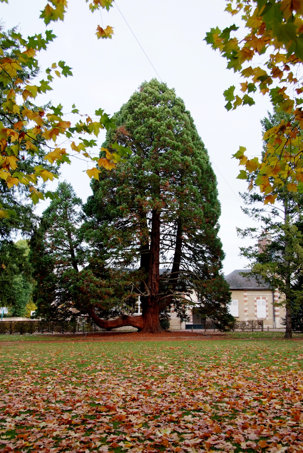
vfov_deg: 49.5
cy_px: 226
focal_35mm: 39
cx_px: 152
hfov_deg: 34.3
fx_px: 491
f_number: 5.6
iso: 400
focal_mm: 26
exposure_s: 1/114
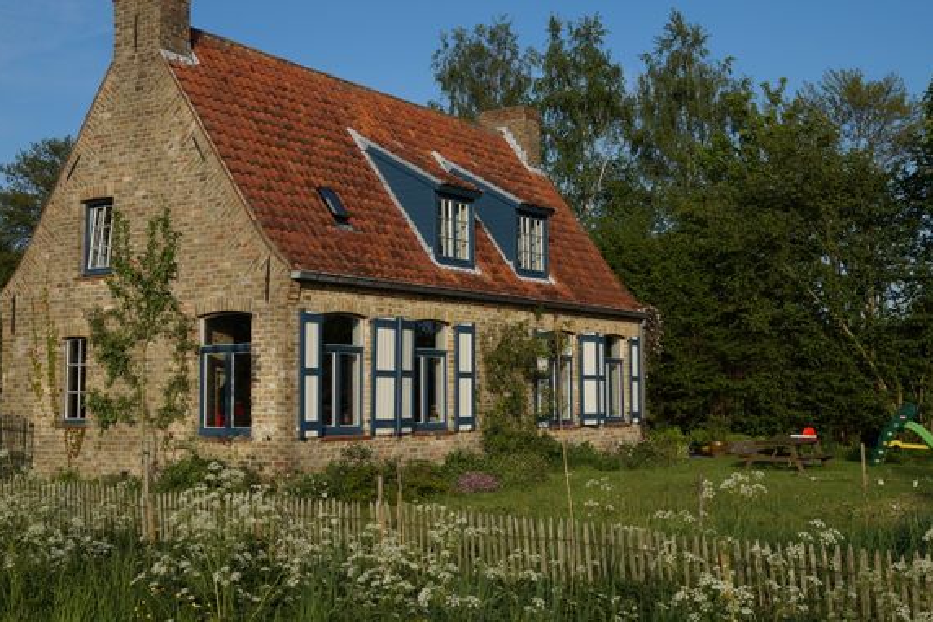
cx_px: 451
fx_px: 1140
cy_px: 298
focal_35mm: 44
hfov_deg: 44.5
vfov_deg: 30.5
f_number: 8
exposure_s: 1/250
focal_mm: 28
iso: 100
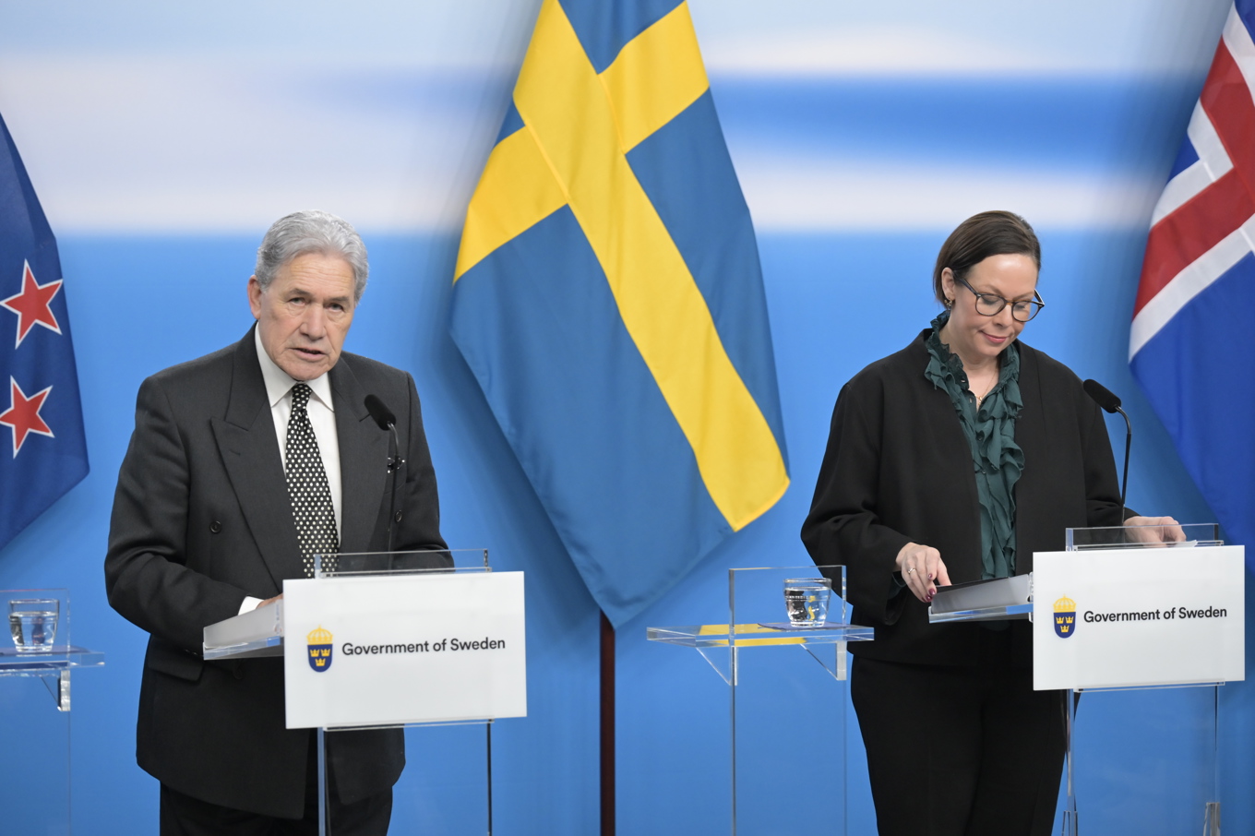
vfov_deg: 11.9
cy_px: 418
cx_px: 628
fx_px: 4008
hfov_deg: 17.8
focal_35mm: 115
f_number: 4.5
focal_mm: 115
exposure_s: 1/250
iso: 2500
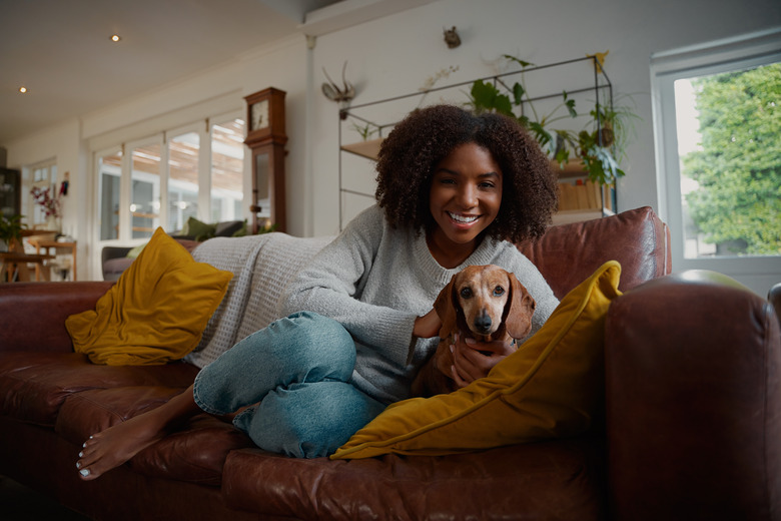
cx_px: 390
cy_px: 260
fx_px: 521
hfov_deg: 73.7
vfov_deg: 53.1
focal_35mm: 24
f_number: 2.8
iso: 500
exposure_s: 1/80
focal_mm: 24
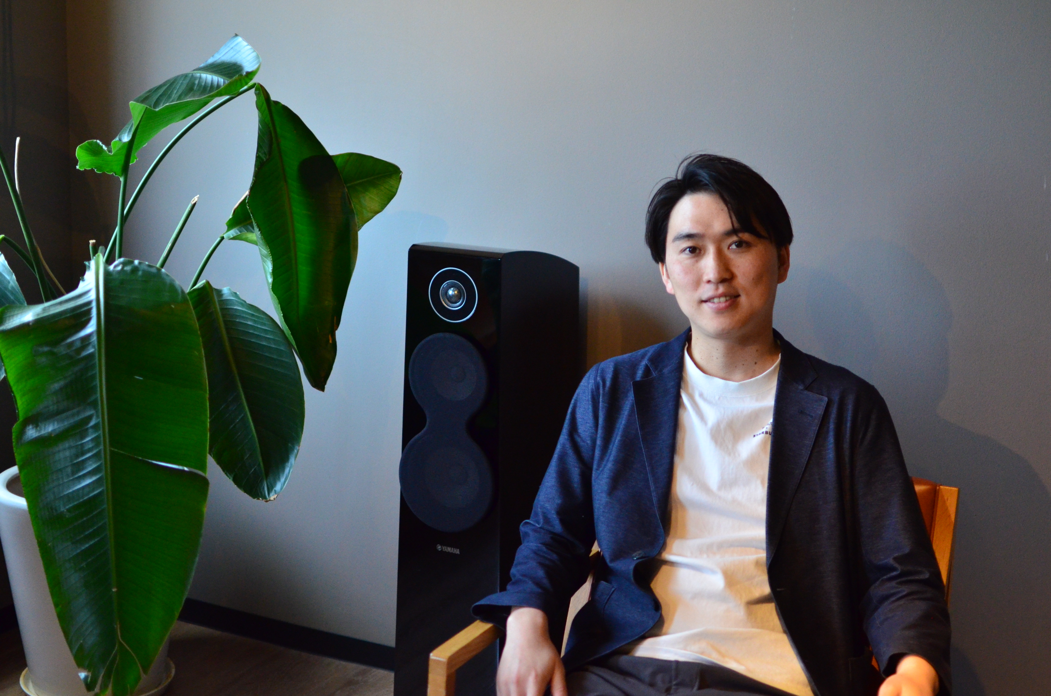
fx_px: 1530
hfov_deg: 37.9
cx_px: 526
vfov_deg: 25.6
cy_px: 348
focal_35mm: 52
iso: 2000
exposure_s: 1/1600
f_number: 1.8
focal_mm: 35
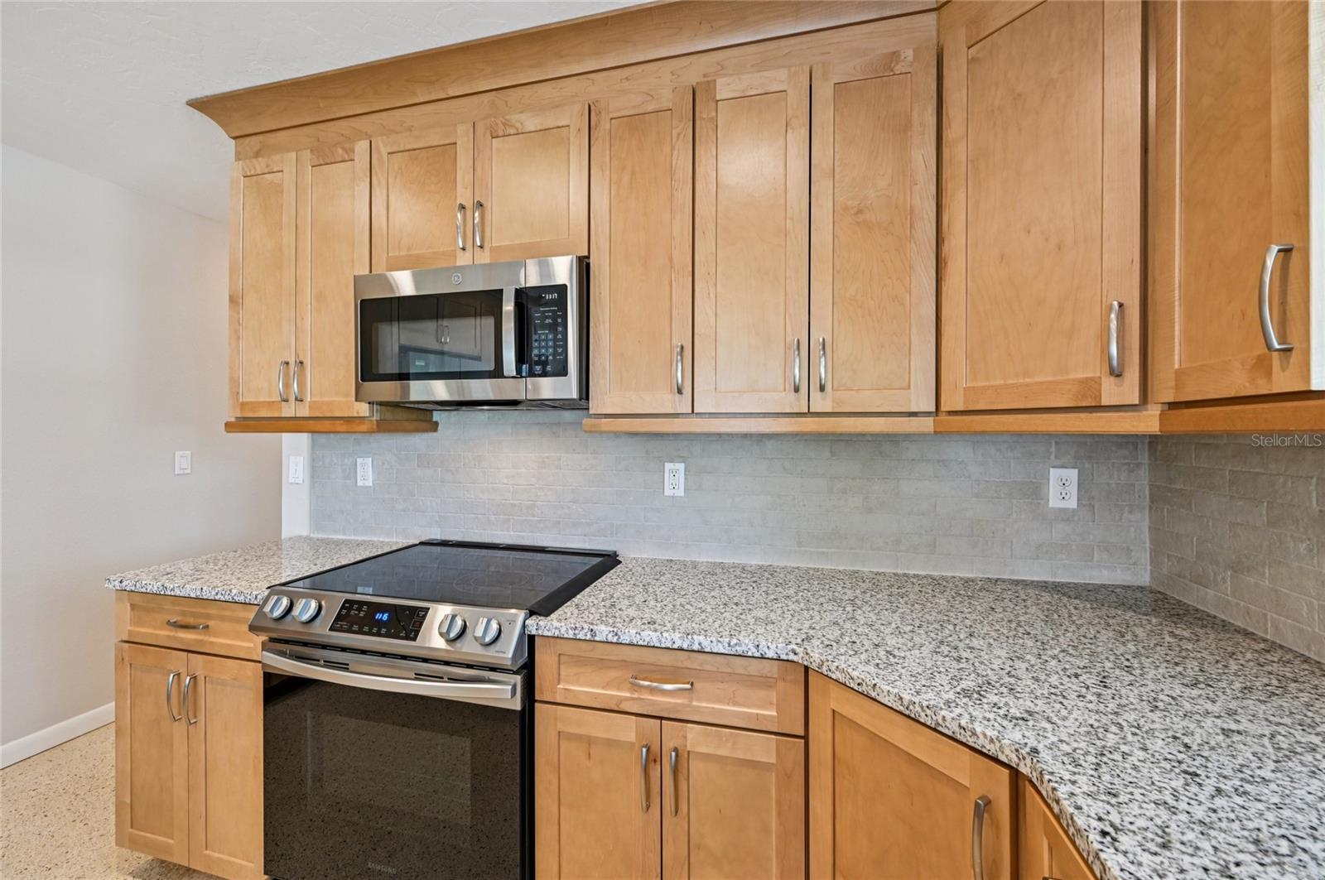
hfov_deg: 104.3
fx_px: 515
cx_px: 662
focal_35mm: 14
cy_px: 440
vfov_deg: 81.1
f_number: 8
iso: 400
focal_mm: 14
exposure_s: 1/15
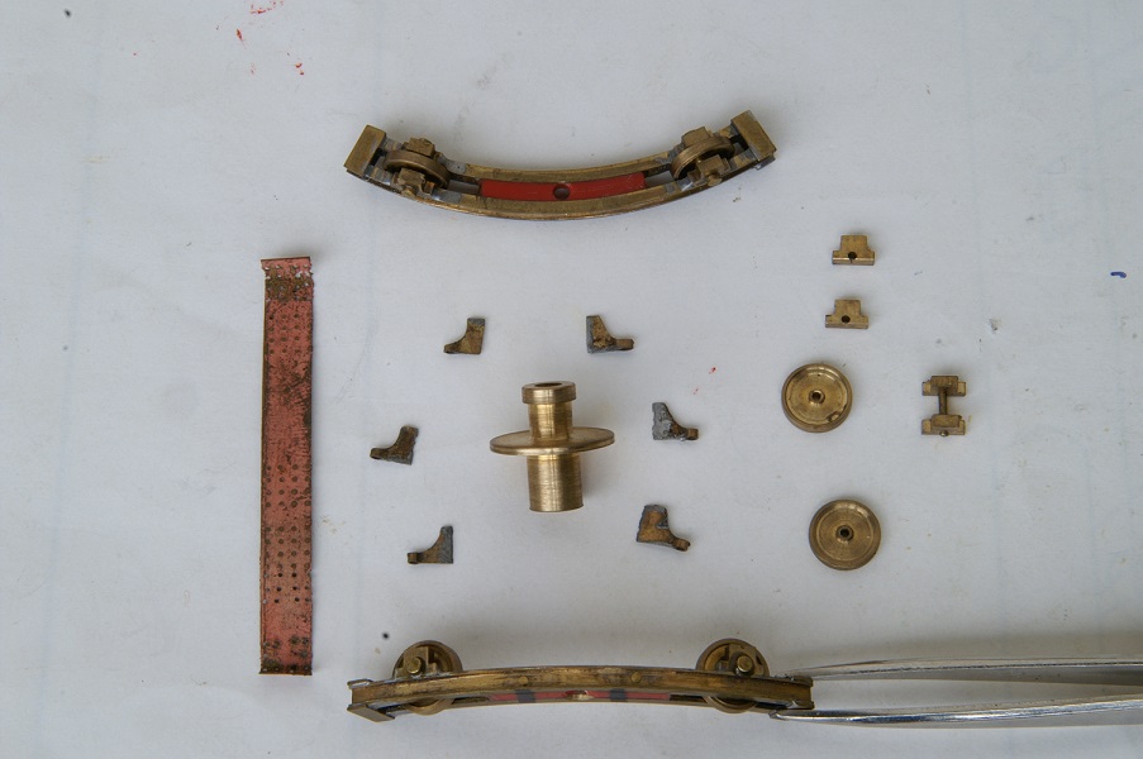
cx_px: 572
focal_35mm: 90
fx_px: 2854
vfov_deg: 15.2
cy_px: 380
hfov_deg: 22.6
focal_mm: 60
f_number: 32
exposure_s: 1/2
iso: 100
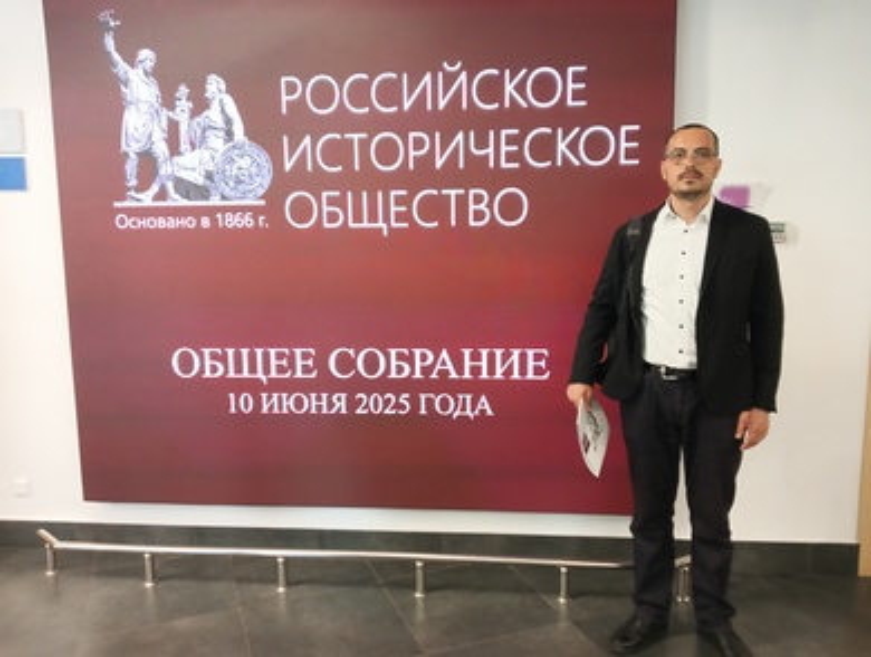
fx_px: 681
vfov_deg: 51.5
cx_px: 436
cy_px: 328
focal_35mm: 27
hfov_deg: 65.2
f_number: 1.8
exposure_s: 1/100
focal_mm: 4.05
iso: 1250
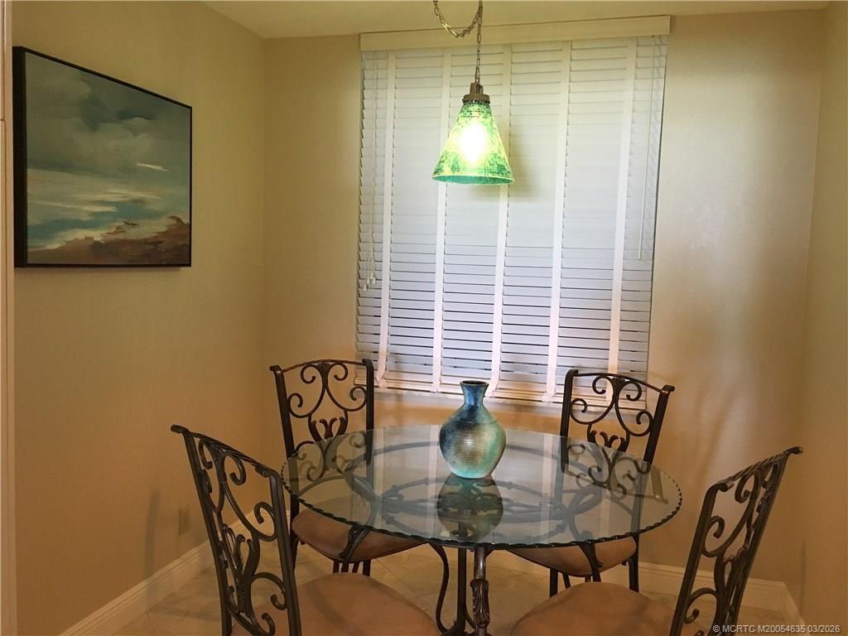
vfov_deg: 48.2
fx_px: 710
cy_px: 318
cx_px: 424
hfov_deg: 61.7
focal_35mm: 29
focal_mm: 4.15
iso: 200
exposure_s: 1/30
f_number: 2.2
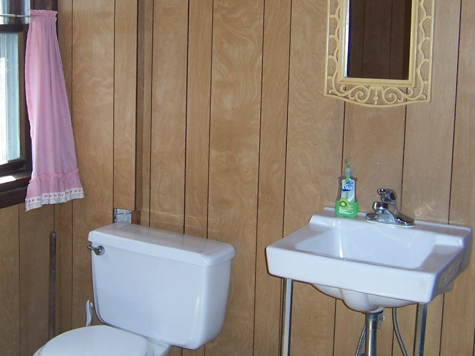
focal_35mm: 56
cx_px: 174
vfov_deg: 26.0
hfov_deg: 34.2
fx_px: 768
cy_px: 118
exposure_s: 1/60
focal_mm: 5.5
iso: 80
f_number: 2.8
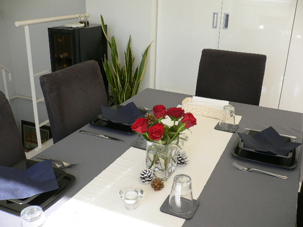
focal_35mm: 35
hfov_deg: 52.6
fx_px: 306
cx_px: 152
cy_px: 114
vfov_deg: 40.7
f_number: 2.8
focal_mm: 5.8
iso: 80
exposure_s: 1/100
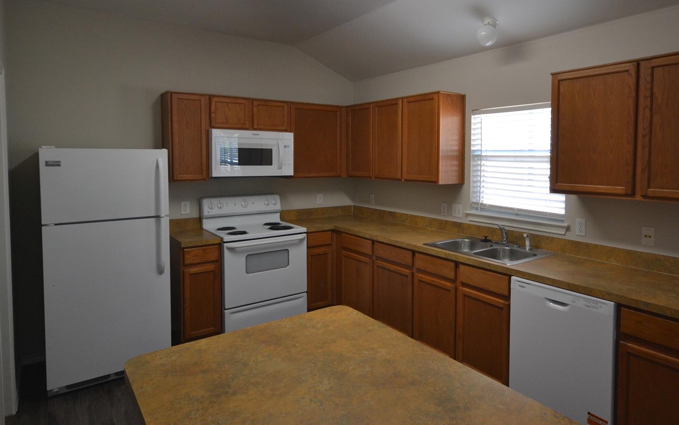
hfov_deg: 75.2
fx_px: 437
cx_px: 393
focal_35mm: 24
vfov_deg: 51.5
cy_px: 169
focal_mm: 13
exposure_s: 1/60
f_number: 4.5
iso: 640
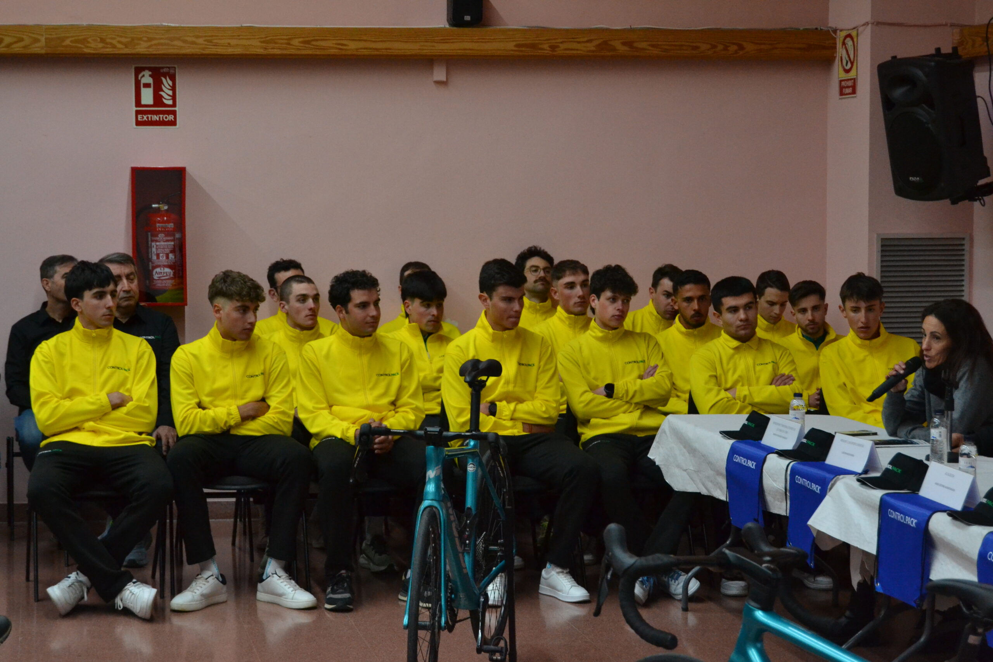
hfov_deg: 26.0
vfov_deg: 17.5
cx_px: 496
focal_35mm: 78
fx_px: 2151
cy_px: 331
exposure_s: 1/60
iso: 2200
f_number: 5.6
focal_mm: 52
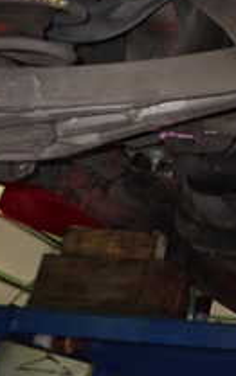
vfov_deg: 25.4
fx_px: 780
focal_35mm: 76
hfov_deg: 14.5
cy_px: -25
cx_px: 459
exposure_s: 1/30
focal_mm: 4.5
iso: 200
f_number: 2
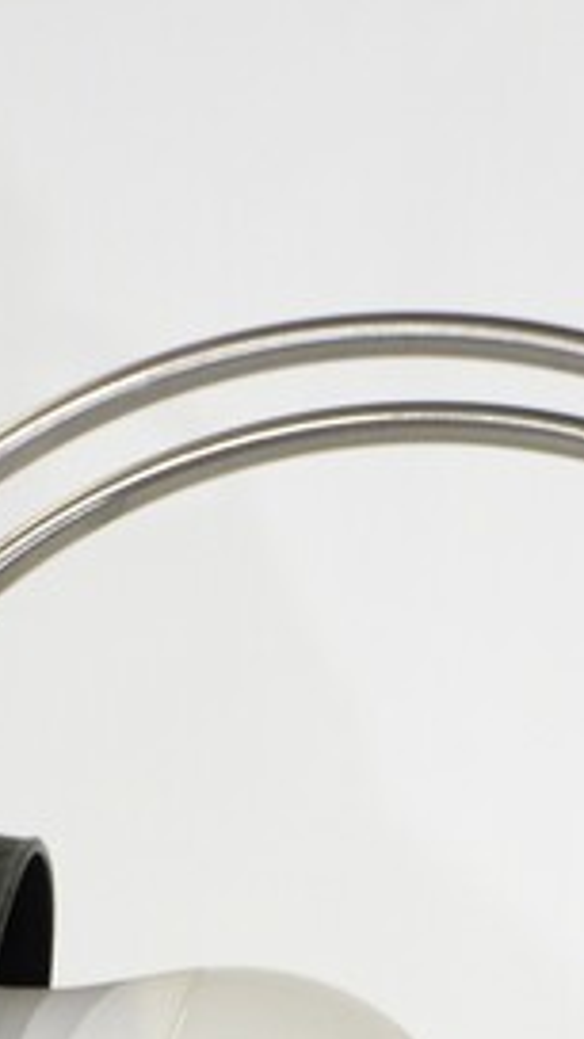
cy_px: 1513
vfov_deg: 8.6
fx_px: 6745
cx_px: 492
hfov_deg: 5.0
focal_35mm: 245
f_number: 5.6
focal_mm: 35
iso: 800
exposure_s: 1/100
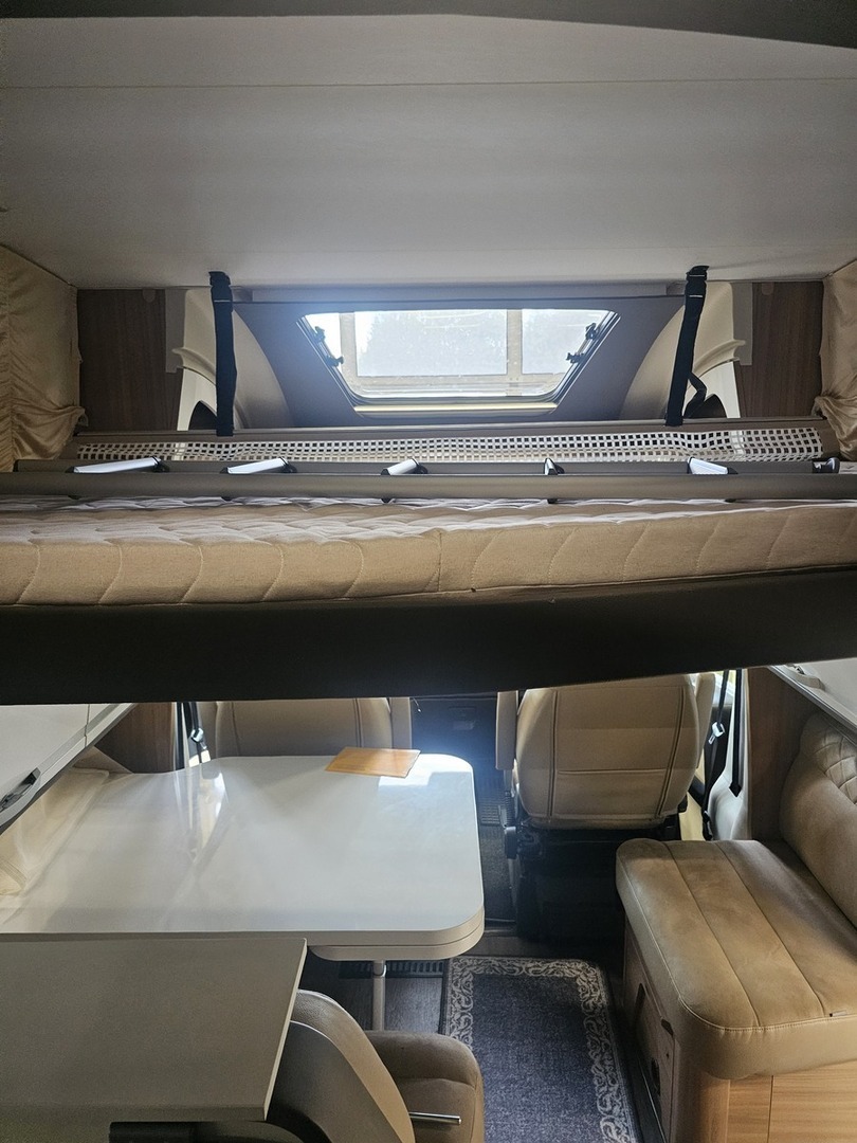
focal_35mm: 23
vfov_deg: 73.9
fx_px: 759
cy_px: 572
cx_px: 428
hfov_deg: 58.9
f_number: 1.7
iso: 1000
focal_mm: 6.3
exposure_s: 1/100
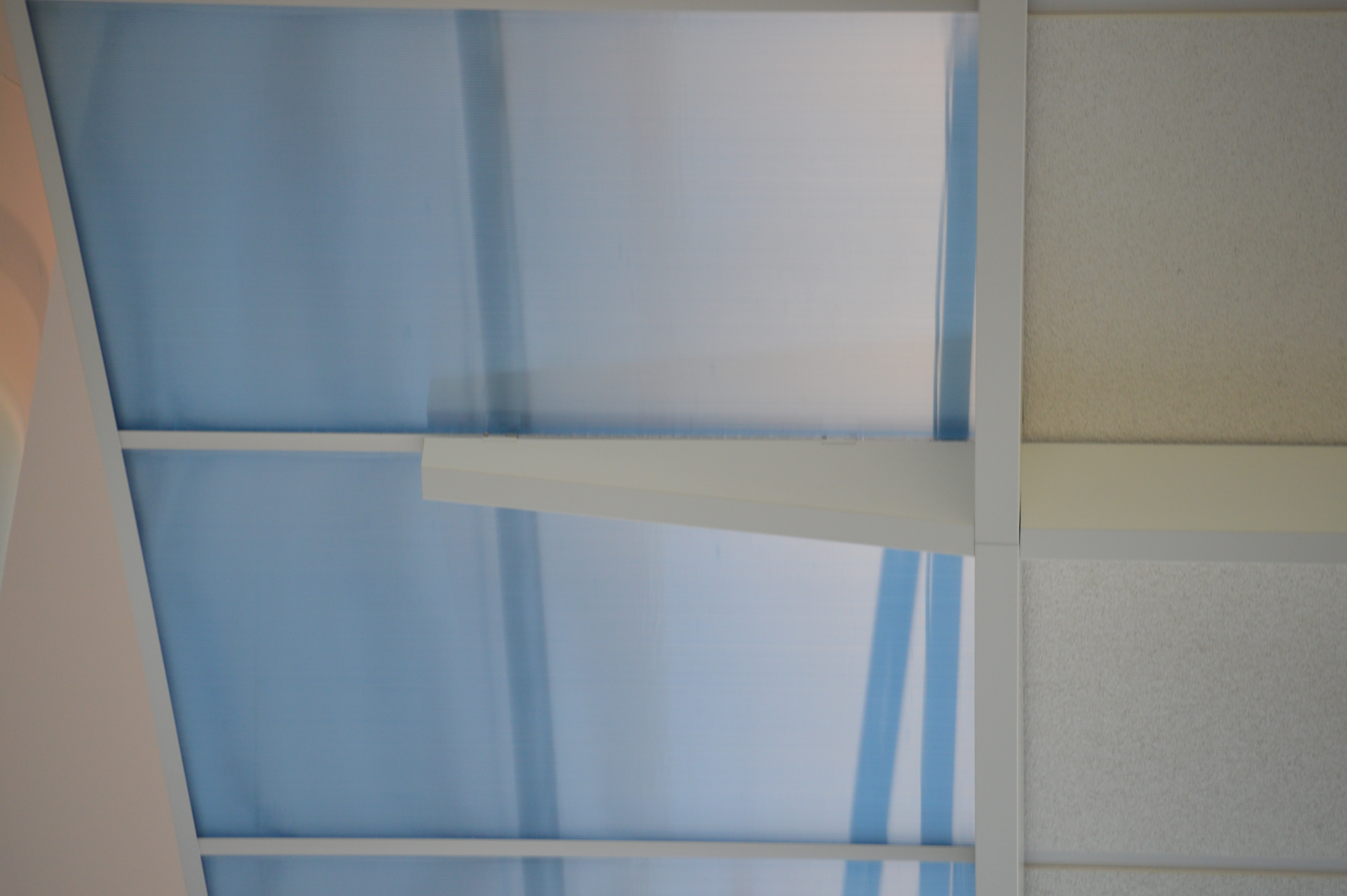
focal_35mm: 188
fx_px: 7009
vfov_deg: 7.3
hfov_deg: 11.0
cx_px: 674
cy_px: 448
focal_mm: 125
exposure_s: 1/125
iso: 560
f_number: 4.8
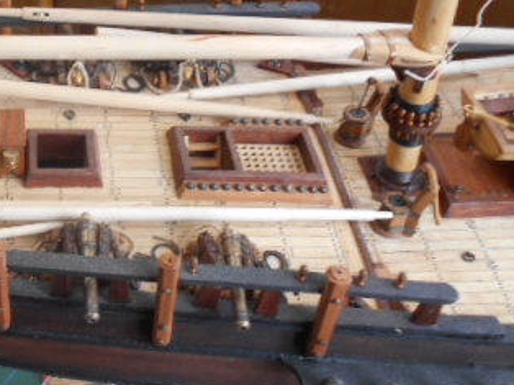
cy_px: 105
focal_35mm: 53
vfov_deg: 27.2
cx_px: 57
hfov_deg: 34.3
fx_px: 786
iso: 220
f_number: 3.2
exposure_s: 1/30
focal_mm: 4.6
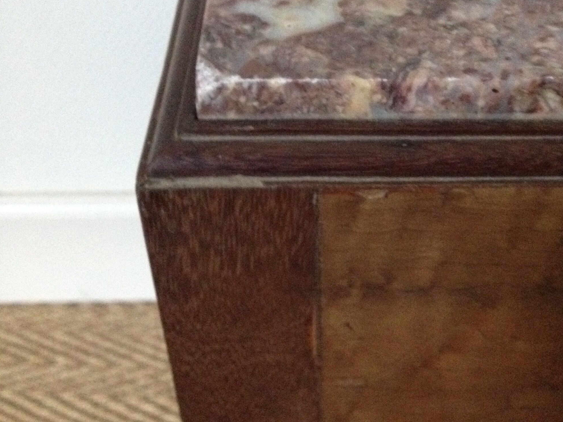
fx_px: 943
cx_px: 348
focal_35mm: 58
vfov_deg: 25.2
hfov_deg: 33.1
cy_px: 180
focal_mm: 4.28
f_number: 2.4
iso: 500
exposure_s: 1/15
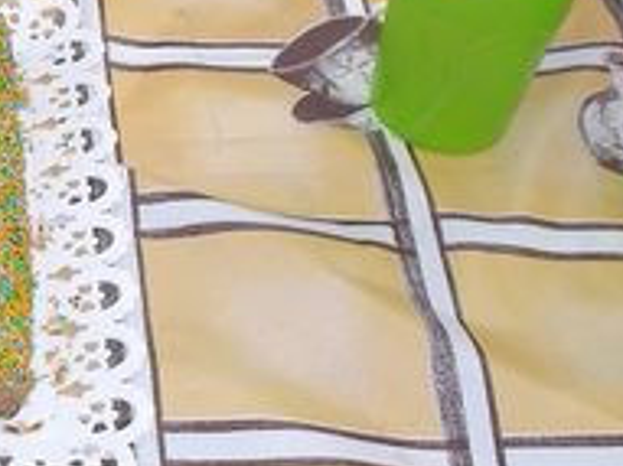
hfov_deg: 19.1
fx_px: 1745
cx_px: -135
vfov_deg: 15.1
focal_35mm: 97
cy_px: 55
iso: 80
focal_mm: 4.1
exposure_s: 1/400
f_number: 3.3
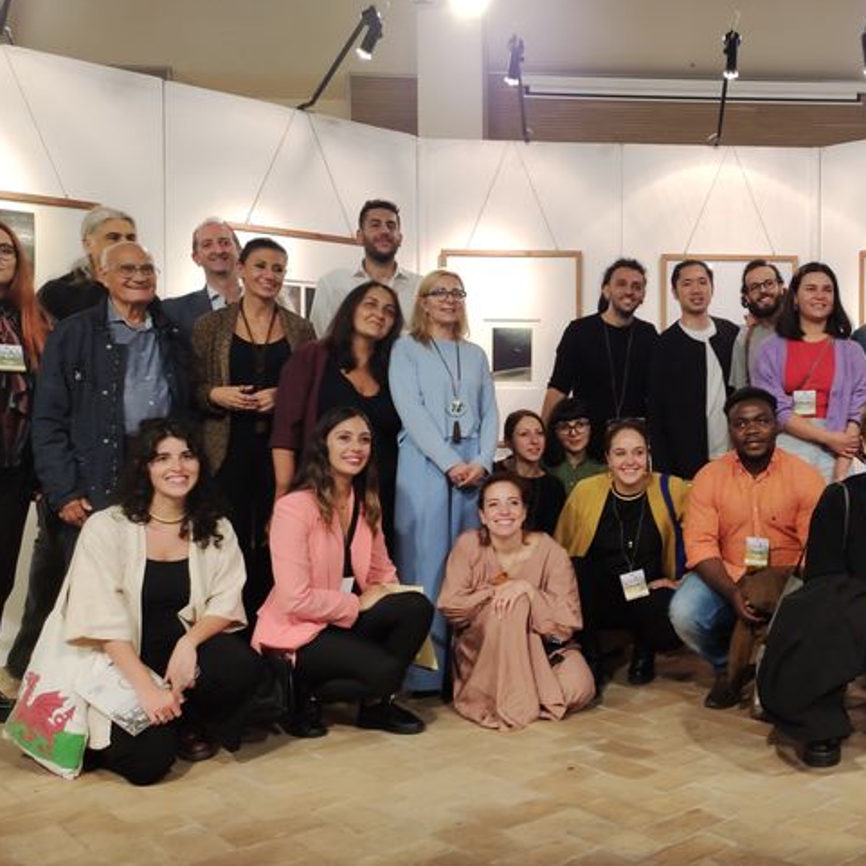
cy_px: 440
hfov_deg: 58.5
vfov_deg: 62.9
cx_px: 682
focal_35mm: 25
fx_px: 708
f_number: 1.79
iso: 480
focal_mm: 4.74
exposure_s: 1/33
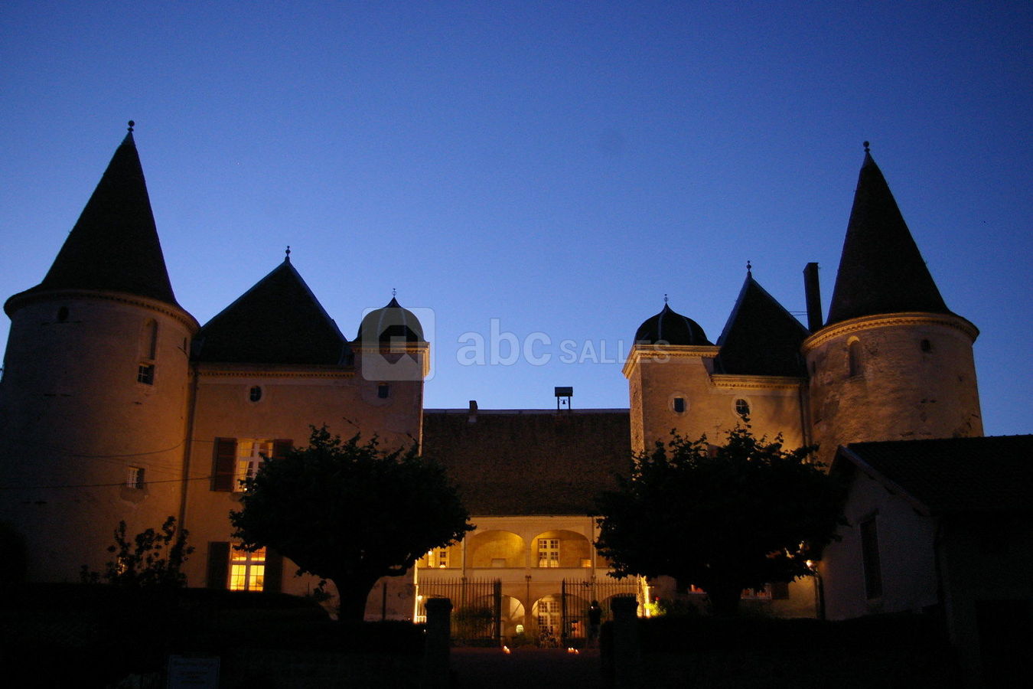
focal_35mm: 34
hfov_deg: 55.1
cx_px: 516
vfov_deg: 38.4
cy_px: 344
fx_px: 990
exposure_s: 1/8
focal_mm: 23
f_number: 4
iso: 800
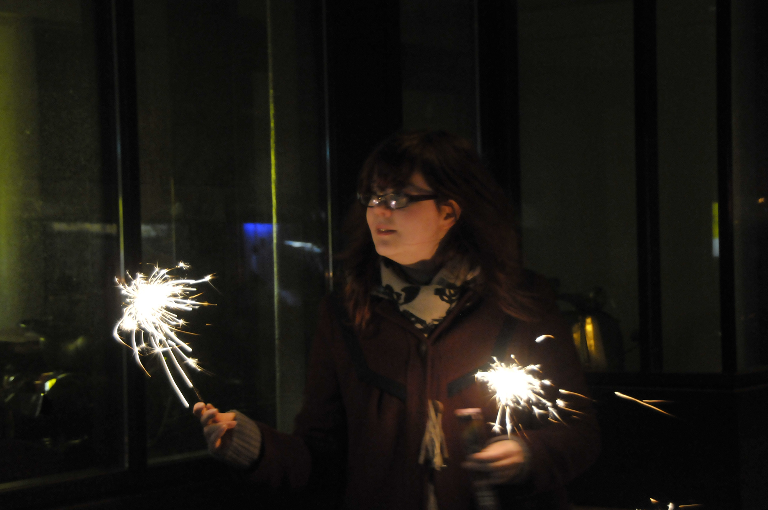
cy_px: 258
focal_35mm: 103
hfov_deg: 19.8
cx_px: 371
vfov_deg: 13.3
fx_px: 2195
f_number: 5
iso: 1600
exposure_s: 1/13
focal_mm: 60
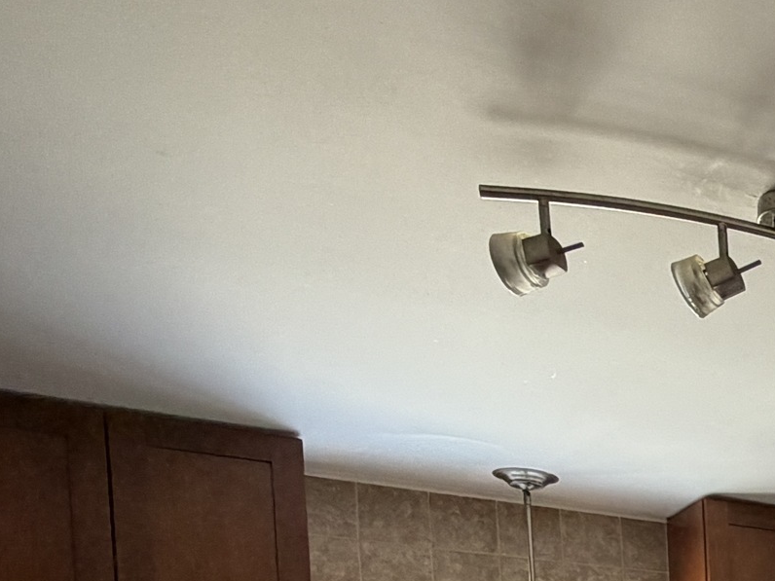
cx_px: 1147
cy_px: 884
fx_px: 1209
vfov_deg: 22.1
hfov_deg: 26.4
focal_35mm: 54
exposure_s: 1/121
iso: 250
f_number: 2.2
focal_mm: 2.22
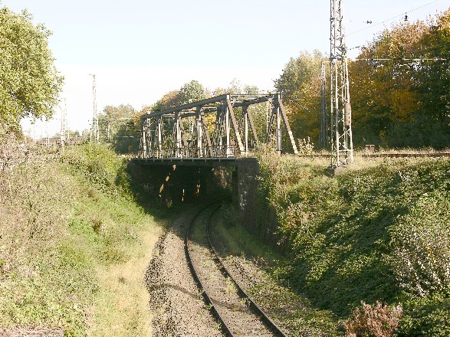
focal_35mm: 62
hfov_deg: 31.2
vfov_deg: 23.6
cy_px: 168
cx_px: 225
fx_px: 806
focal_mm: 15.7
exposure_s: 1/107
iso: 50
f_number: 6.4
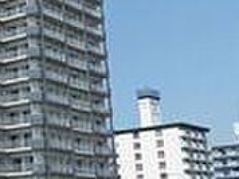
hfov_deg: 21.0
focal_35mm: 90
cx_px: -8
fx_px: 621
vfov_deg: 16.0
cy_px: -12
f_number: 4
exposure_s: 1/1000
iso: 100
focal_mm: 4.5
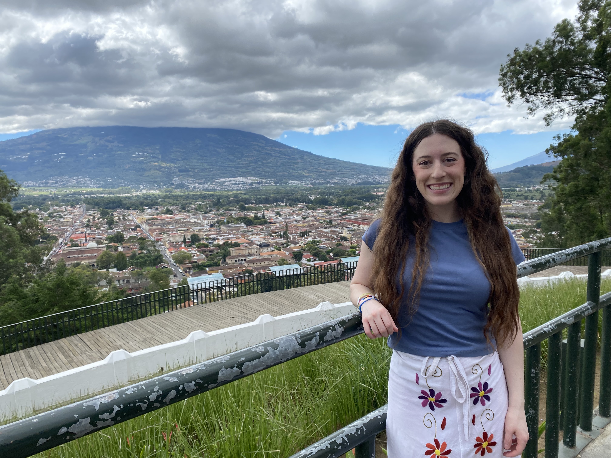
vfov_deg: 53.1
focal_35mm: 26
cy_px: 229
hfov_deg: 67.3
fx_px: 459
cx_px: 306
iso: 32
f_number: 1.8
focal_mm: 4.25
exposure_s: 1/1447
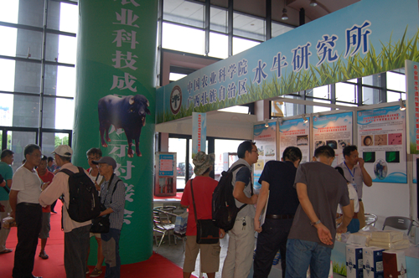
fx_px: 384
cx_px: 210
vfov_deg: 39.9
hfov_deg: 57.3
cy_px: 139
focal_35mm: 33
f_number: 3.8
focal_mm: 22
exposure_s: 1/320
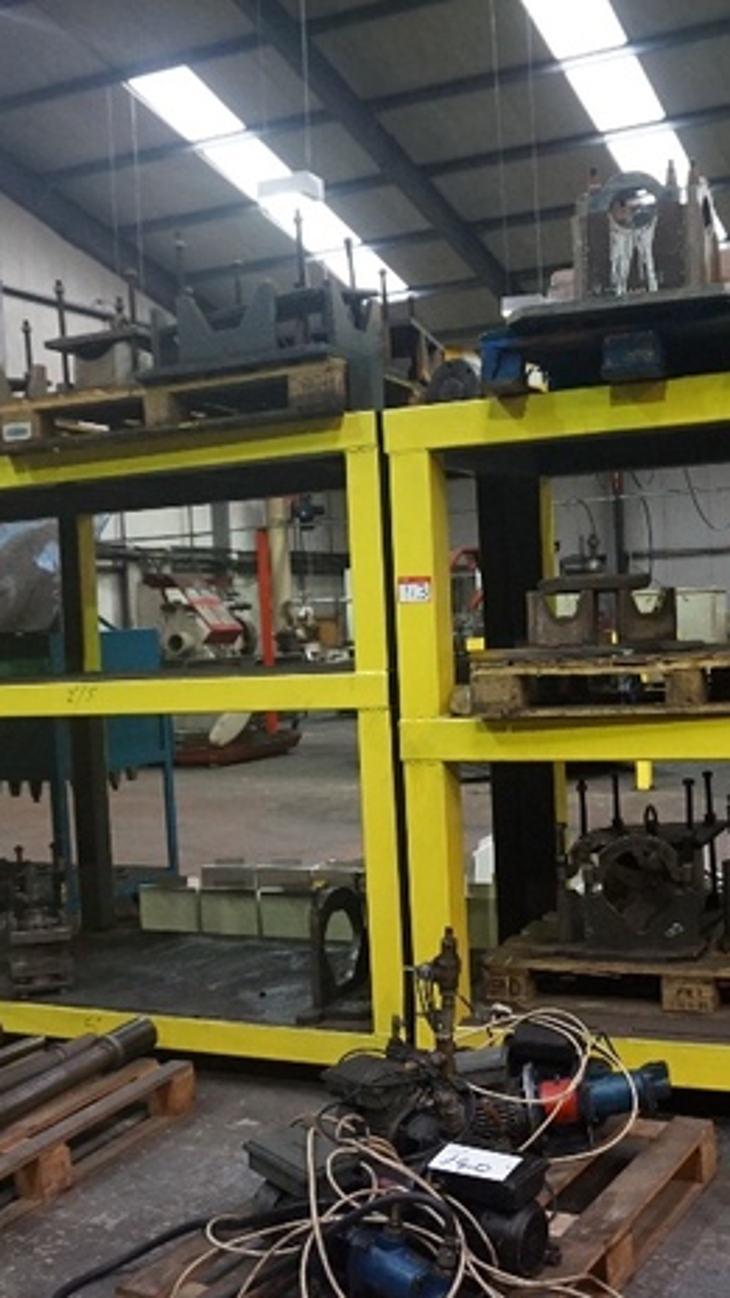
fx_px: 1342
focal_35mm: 39
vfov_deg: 51.6
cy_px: 666
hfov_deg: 30.1
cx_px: 512
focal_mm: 16
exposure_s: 1/160
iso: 2500
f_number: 3.5
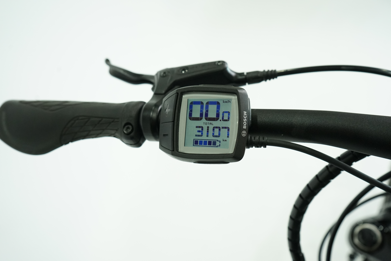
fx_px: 391
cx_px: 196
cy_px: 130
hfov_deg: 53.1
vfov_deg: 36.9
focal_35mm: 36
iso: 2500
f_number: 5.6
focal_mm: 36
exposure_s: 1/200
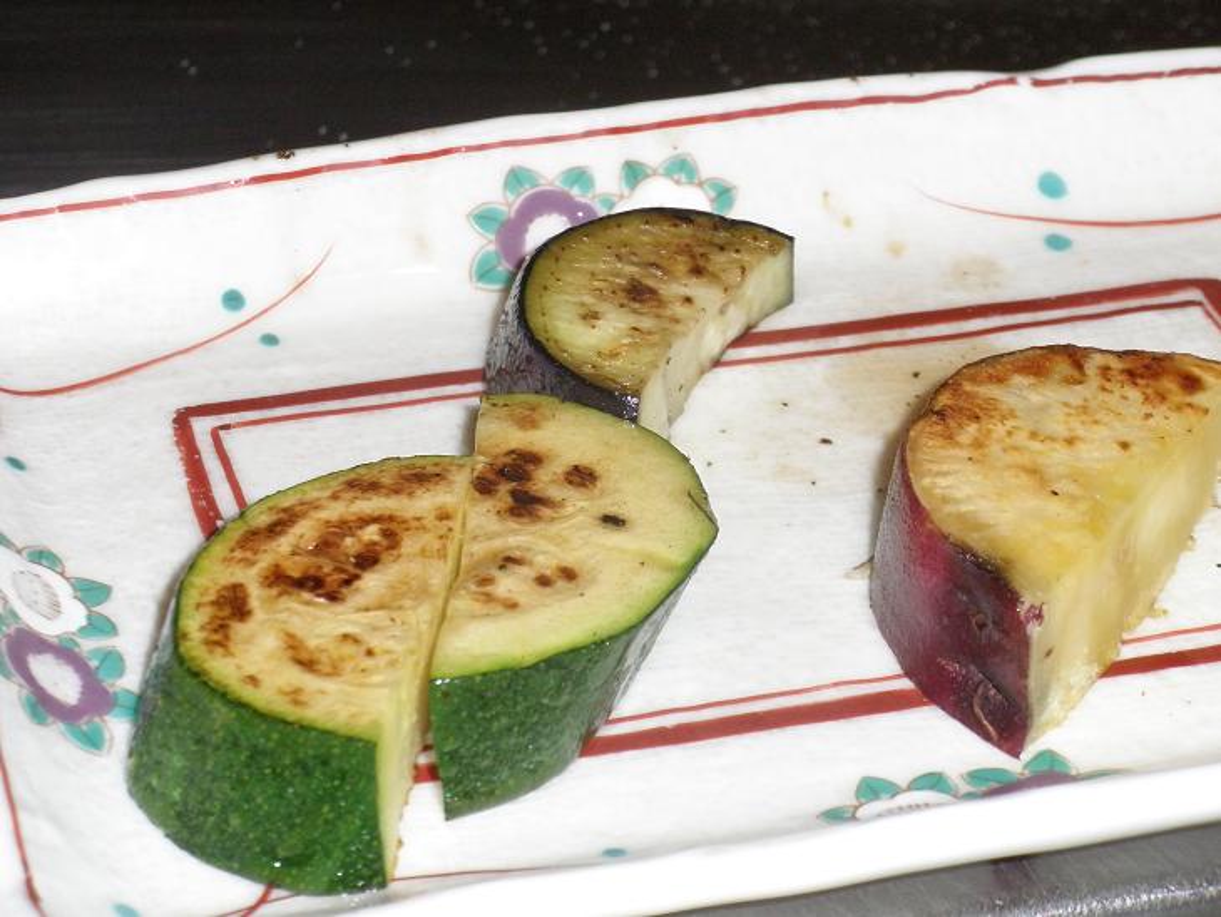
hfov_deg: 16.5
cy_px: 458
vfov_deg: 12.5
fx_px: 4199
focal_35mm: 119
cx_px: 610
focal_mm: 21
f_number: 5.1
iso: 200
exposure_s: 1/125
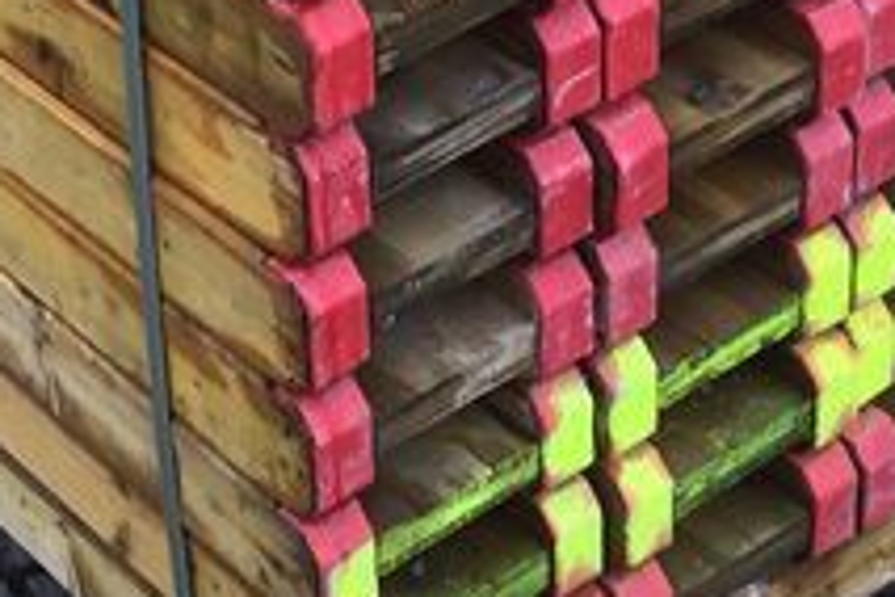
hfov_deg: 16.7
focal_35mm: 121
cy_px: -273
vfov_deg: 10.9
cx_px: 97
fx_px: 3008
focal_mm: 3.3
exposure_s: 1/100
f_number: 2.4
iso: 32
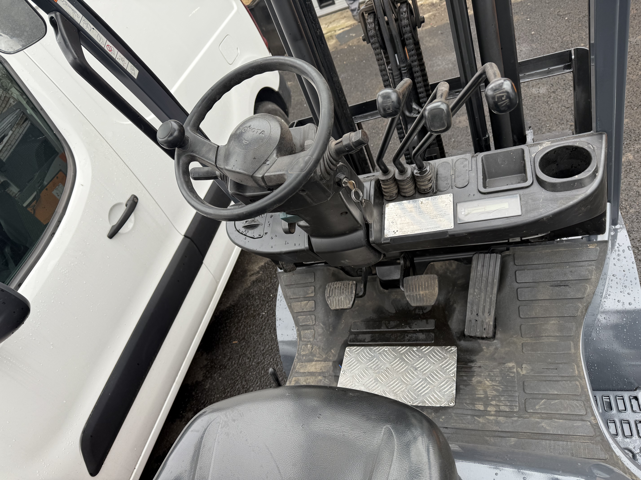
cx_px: 320
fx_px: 444
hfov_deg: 71.6
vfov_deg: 56.8
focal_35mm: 24
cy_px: 240
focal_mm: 6.76
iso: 64
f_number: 1.78
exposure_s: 1/213
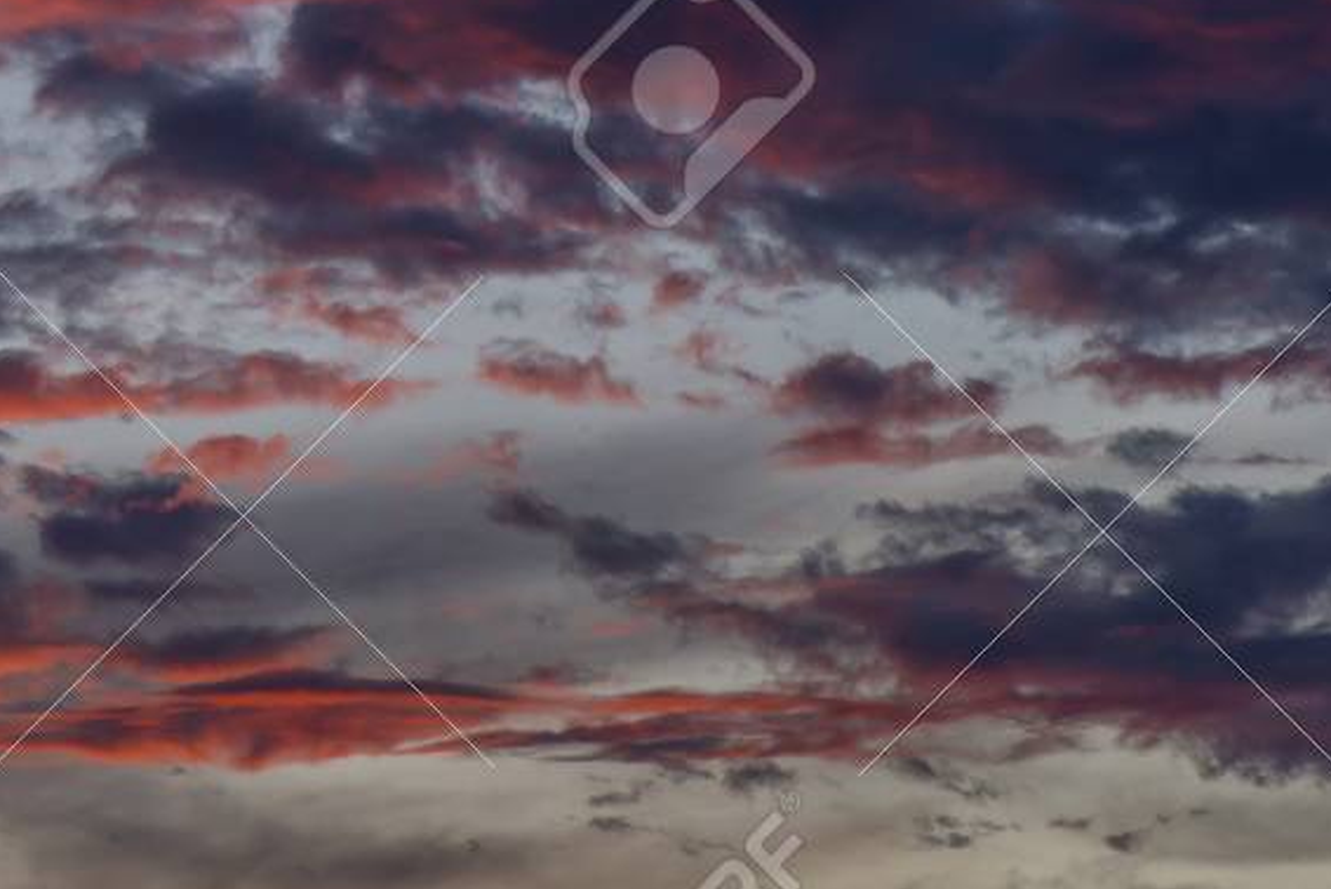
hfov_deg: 8.5
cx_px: 240
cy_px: 8
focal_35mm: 241
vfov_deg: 5.7
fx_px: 8914
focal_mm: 105
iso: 400
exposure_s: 1/200
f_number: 8
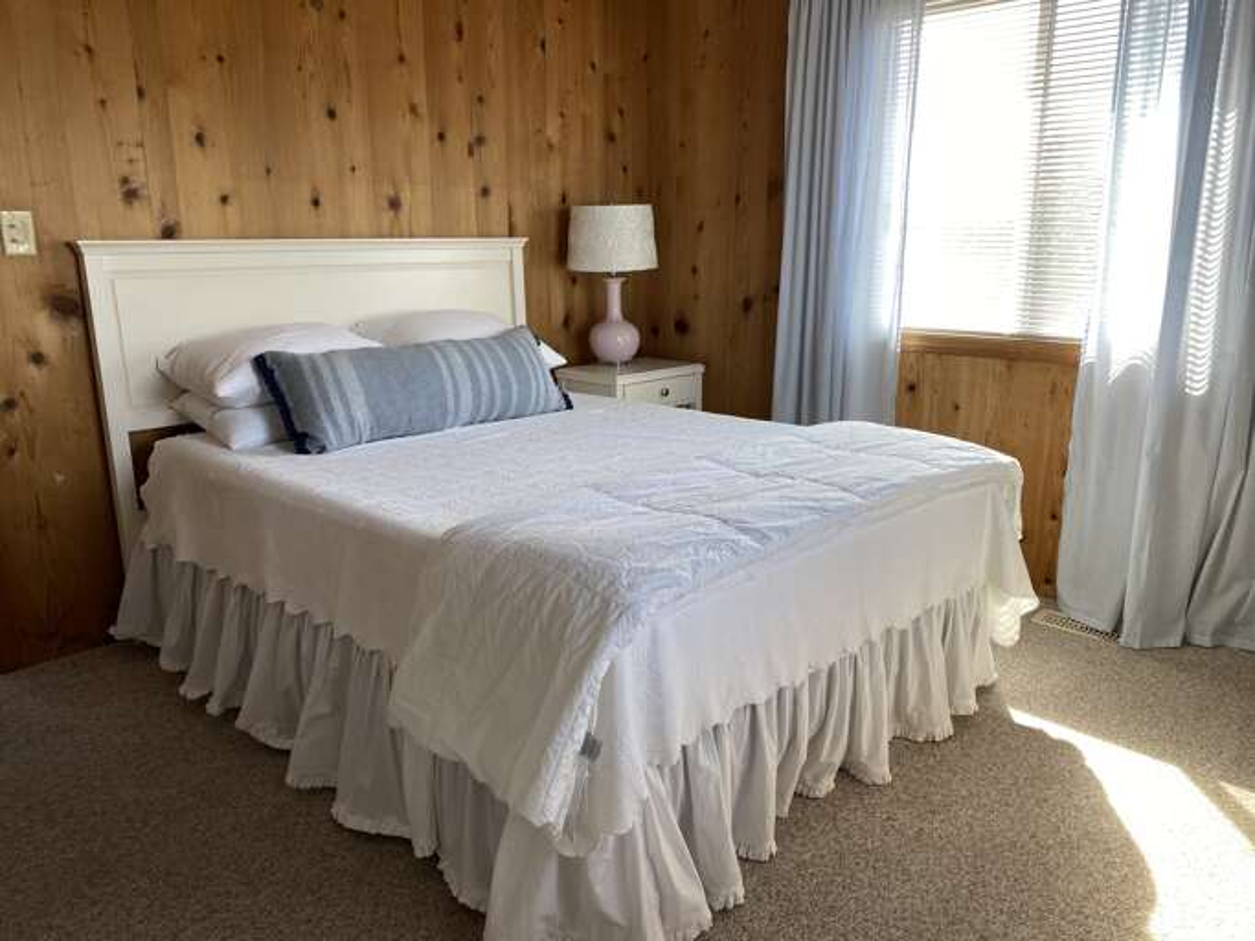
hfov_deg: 67.3
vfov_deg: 53.0
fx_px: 942
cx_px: 628
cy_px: 470
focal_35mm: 26
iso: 50
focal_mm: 4.25
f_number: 1.8
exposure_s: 1/120
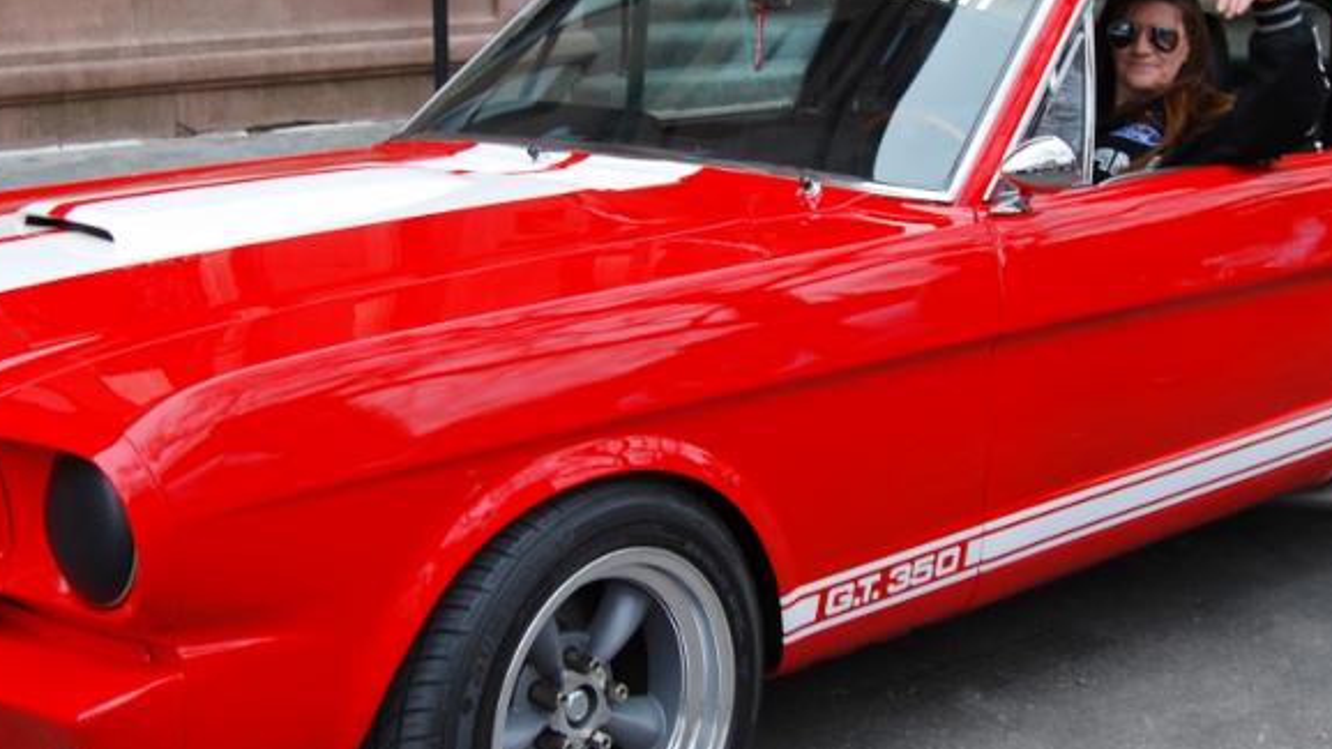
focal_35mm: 61
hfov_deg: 34.3
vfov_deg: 19.7
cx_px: 740
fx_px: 2154
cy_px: 313
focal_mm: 28
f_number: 5.6
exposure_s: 1/125
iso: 100
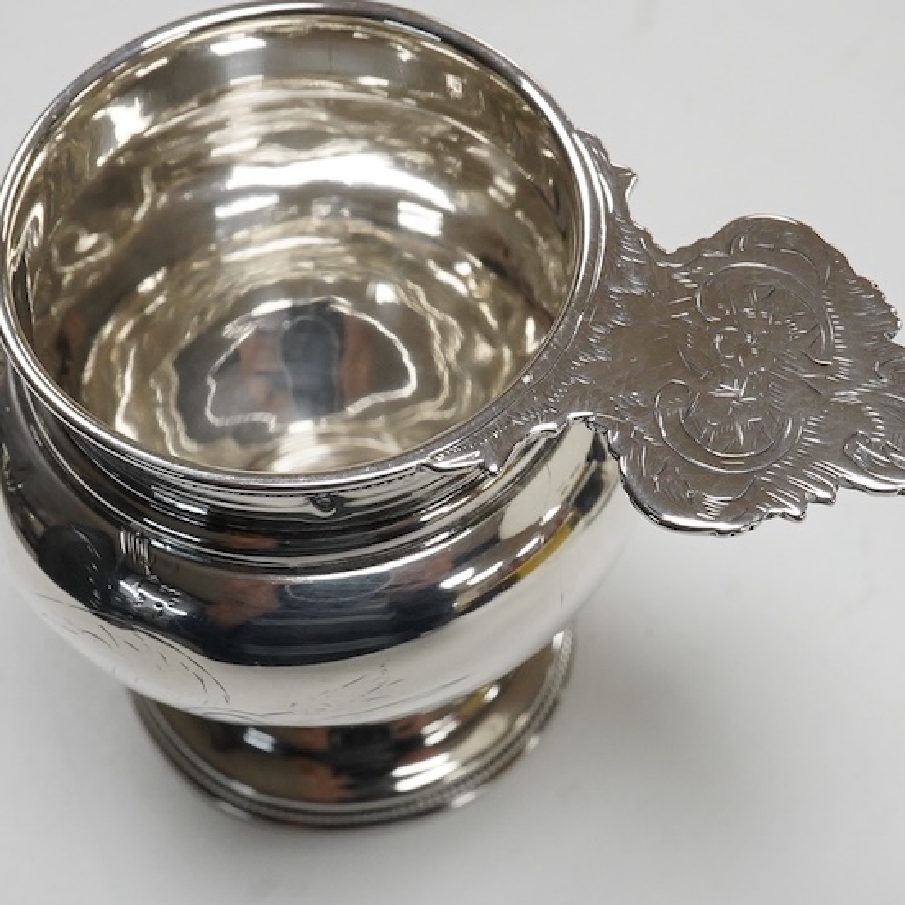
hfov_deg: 22.2
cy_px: 454
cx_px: 499
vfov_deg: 22.2
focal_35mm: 78
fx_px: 2307
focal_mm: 30
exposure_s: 1/125
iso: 2500
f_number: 20
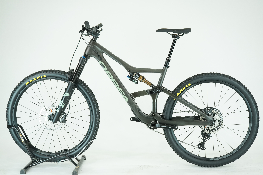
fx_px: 380
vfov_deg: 26.0
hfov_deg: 38.2
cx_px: 132
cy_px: 88
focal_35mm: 52
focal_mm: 52
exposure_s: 1/200
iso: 1600
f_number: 5.6
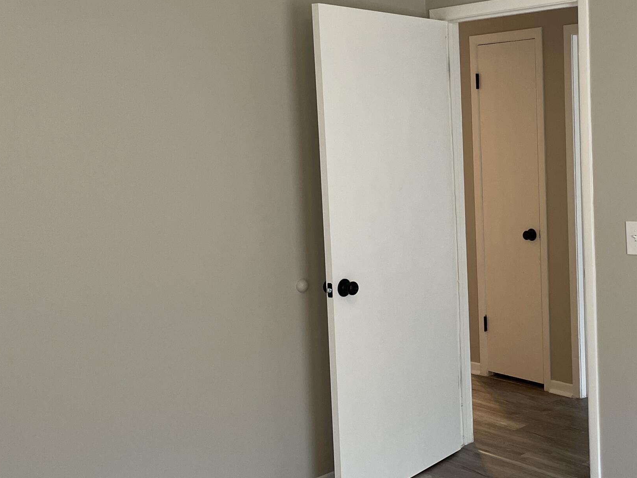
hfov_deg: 38.2
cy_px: 205
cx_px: 508
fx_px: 883
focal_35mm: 48
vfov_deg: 30.2
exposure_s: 1/113
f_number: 1.6
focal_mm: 4.2
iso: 125
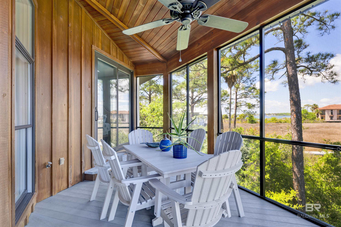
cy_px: 114
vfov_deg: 70.4
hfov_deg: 93.3
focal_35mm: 17
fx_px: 161
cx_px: 170
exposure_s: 1/30
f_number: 11
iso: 400
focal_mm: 17
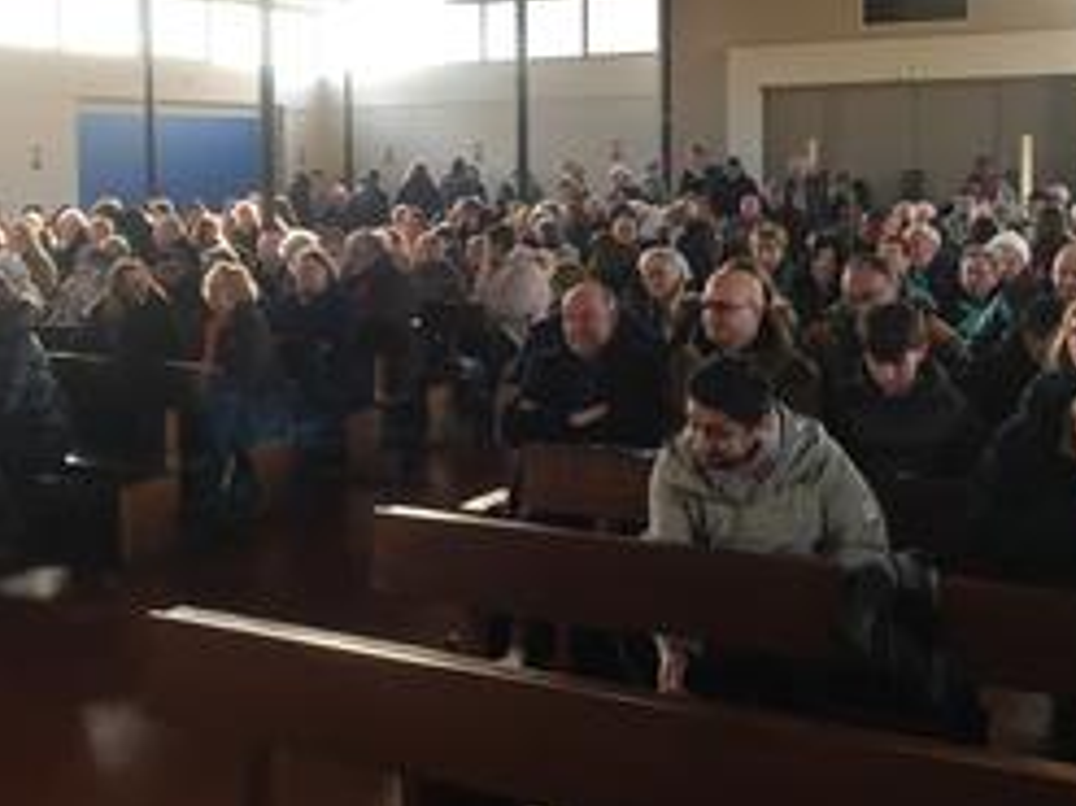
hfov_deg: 39.9
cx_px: 340
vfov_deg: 30.5
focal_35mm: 47
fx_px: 1460
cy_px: 231
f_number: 2.2
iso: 40
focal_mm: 4.15
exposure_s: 1/33
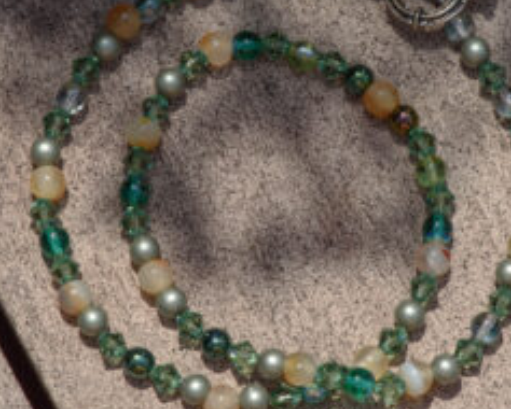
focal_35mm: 208
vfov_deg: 7.4
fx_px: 3148
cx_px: 293
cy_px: 161
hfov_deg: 9.3
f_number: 20
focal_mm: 105
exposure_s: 1/200
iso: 100
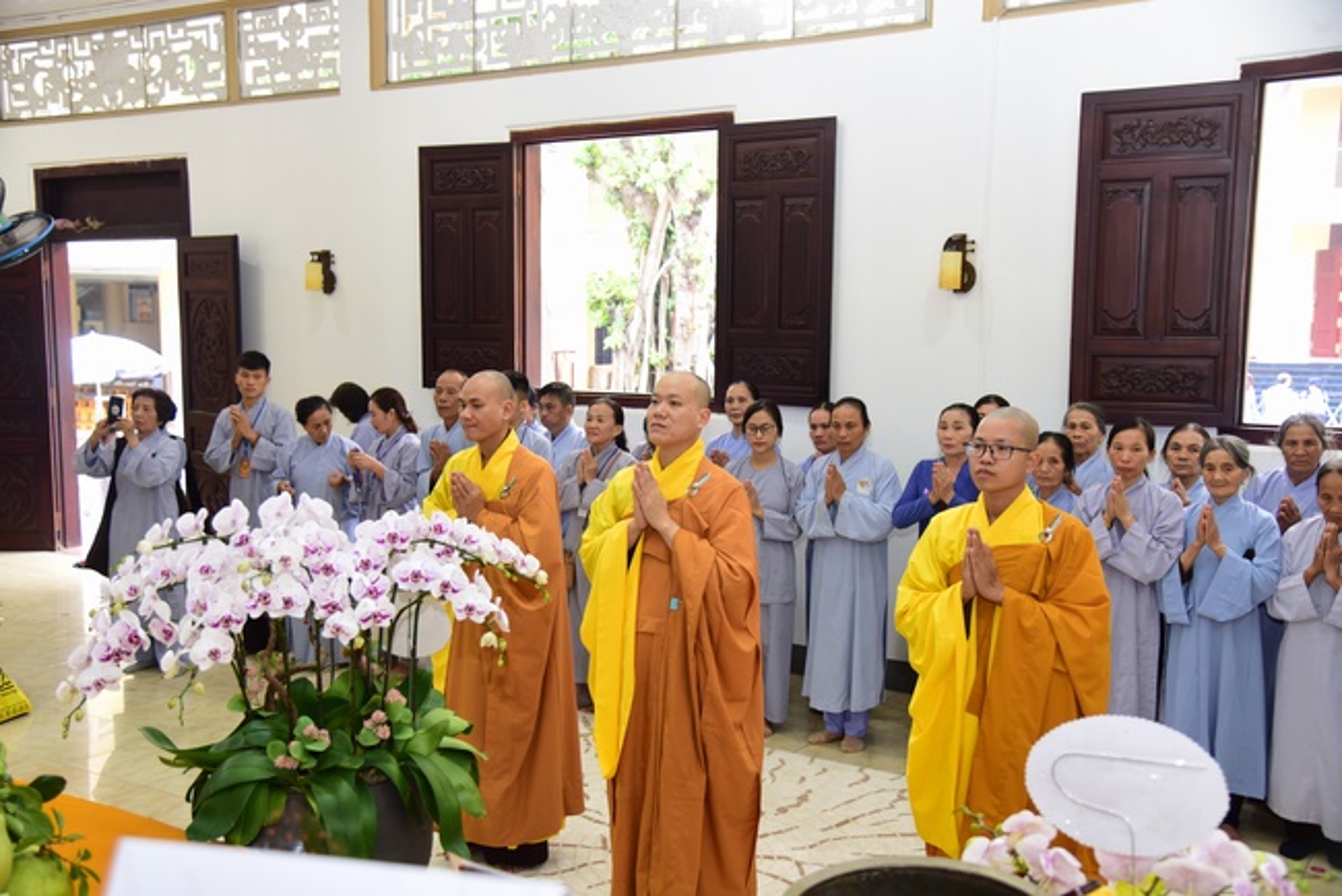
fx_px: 1417
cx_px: 671
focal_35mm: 38
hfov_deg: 50.7
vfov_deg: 35.1
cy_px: 448
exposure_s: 1/40
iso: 1000
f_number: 4
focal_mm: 38
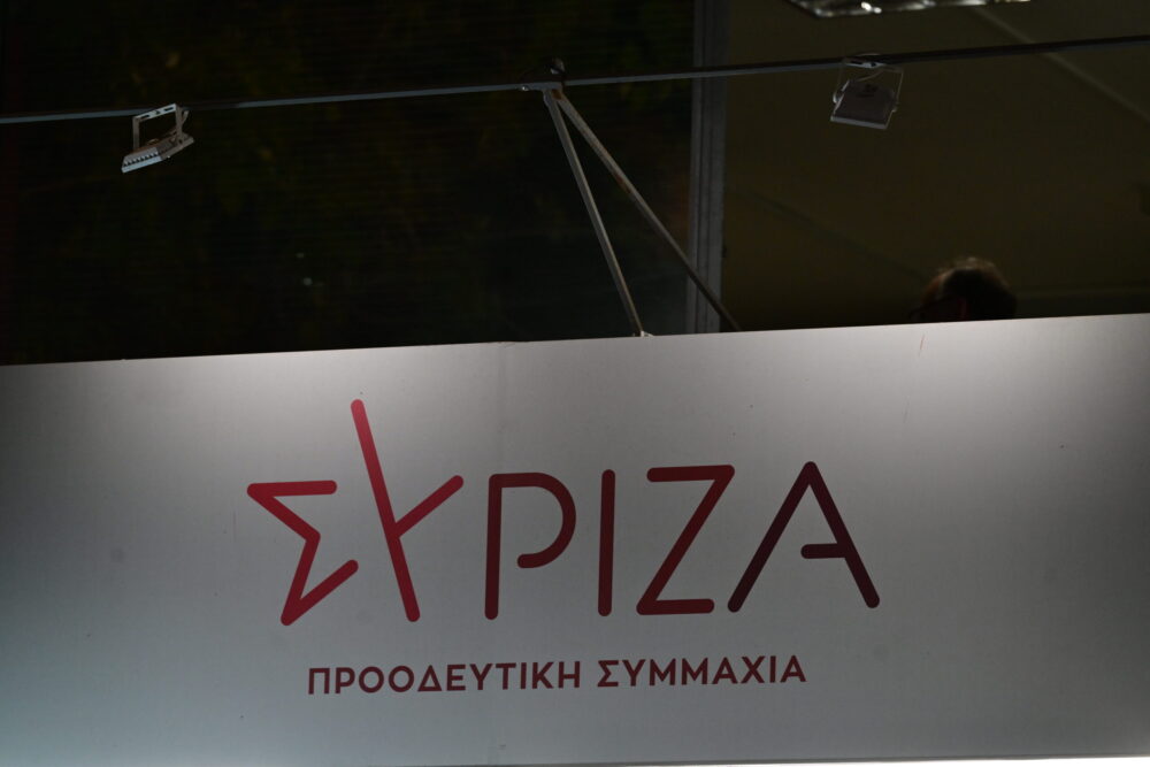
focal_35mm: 200
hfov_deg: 10.3
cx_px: 575
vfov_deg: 6.9
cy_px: 384
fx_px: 6389
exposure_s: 1/250
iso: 3200
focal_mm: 200
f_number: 5.6
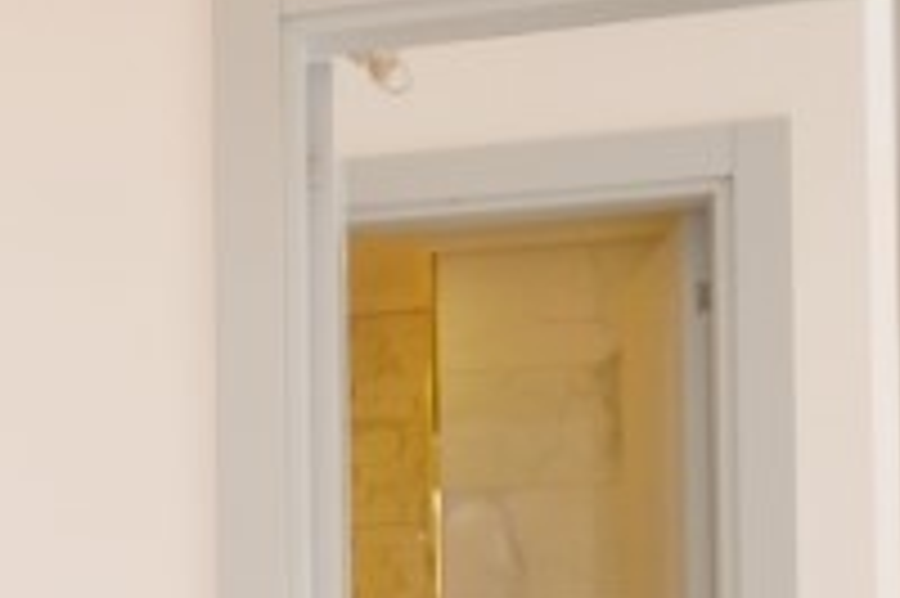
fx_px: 2173
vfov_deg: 15.2
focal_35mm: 87
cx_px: -432
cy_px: 683
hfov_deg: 20.3
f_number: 4
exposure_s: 1/60
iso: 280
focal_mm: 10
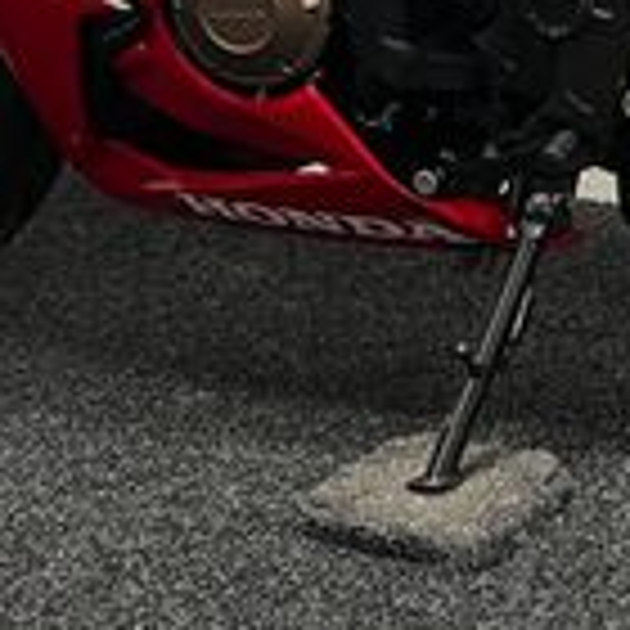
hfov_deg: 16.2
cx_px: 644
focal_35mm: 105
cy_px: -238
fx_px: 2162
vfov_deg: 15.6
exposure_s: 1/50
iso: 100
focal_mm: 5.1
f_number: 1.6
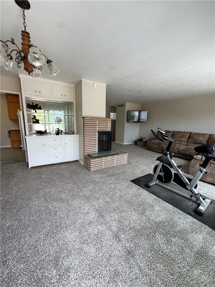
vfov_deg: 102.1
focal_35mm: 14
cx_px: 108
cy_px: 144
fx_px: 116
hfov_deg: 85.7
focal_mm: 2.22
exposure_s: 1/120
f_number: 2.2
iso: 80
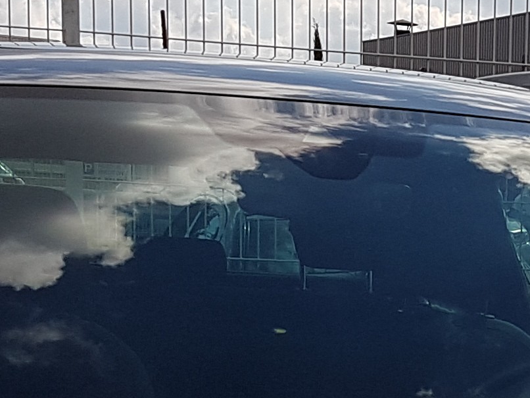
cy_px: 523
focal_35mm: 130
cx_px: 621
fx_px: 1991
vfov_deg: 11.1
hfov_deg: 14.7
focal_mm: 4.2
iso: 40
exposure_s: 1/3880
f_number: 1.7
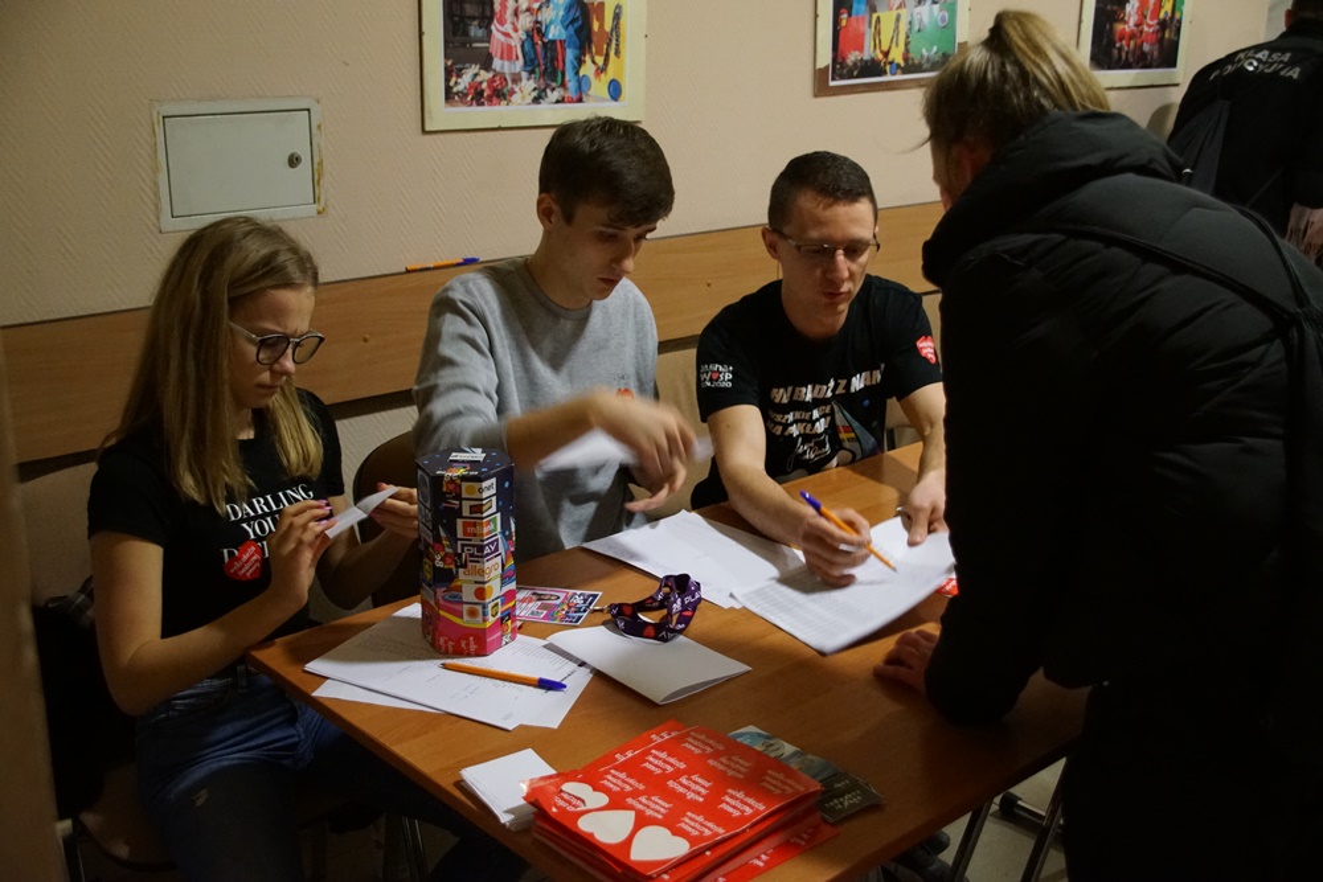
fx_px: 1433
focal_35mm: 39
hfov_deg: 49.5
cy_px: 441
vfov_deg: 34.2
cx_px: 662
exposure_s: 1/40
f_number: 4
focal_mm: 26
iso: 3200
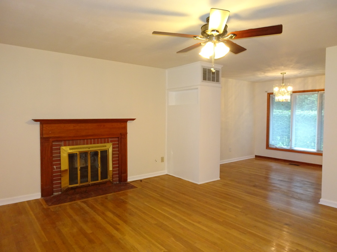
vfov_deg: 56.8
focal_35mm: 24
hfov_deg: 71.6
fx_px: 234
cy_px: 126
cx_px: 168
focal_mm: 4.1
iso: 500
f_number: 3.5
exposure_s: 1/30
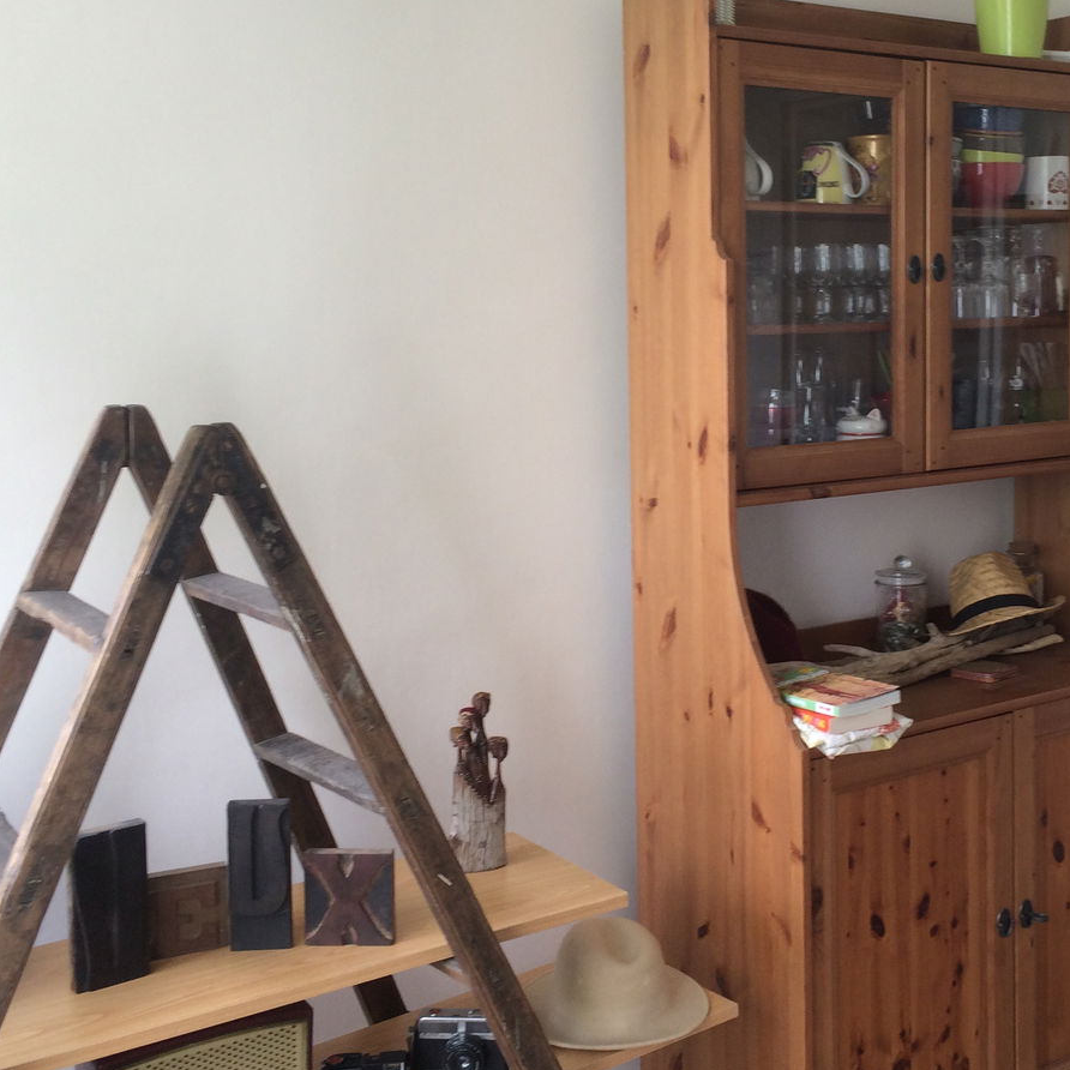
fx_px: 1609
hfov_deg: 36.4
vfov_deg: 36.7
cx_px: 727
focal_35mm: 46
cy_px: 459
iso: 50
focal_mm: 4.15
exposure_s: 1/50
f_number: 2.2
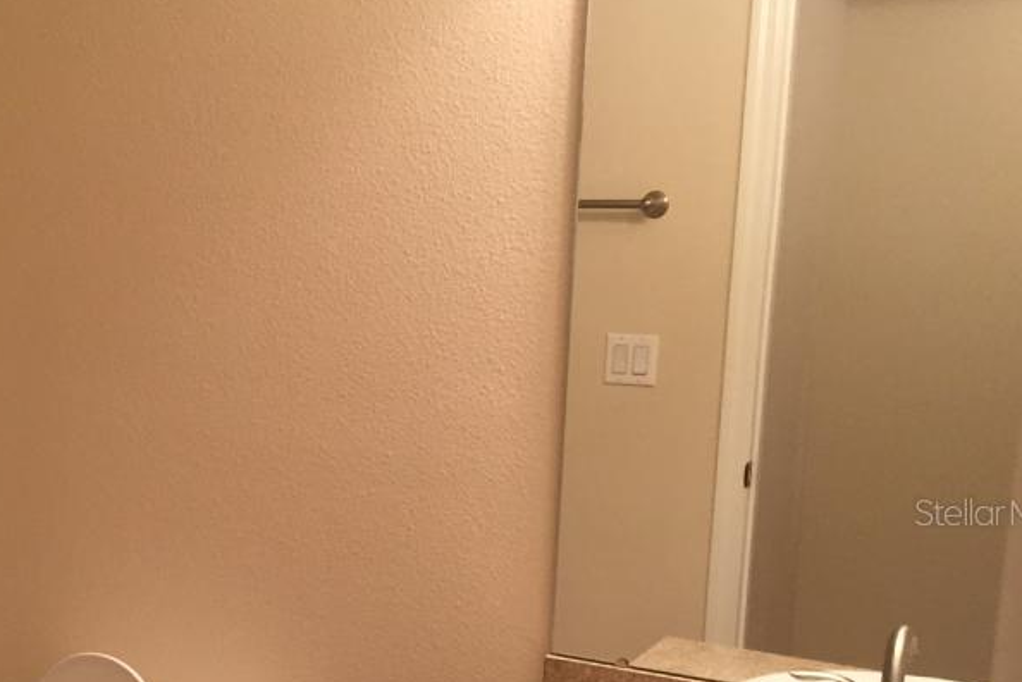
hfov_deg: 36.8
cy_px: 512
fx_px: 1476
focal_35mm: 52
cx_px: 196
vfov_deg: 25.7
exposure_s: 1/30
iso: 50
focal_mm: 4.15
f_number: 2.2
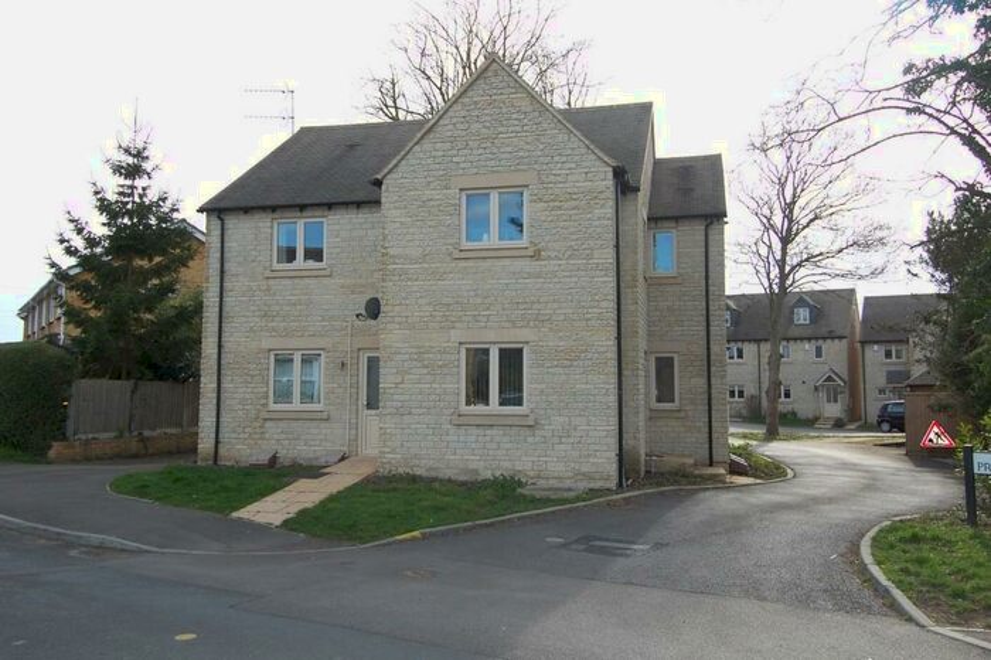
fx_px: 784
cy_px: 330
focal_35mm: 28
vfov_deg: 45.6
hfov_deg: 64.6
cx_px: 496
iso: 320
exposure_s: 1/500
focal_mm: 19
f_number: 5.6
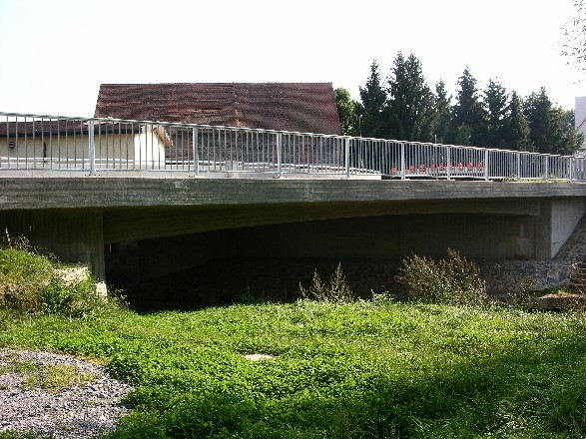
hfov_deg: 52.6
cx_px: 293
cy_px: 220
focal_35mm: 35
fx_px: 592
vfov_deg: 40.7
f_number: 6.3
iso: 50
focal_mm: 8.9
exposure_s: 1/79.6
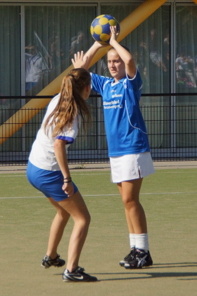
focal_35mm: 165
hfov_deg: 8.3
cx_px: 98
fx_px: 1358
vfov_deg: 12.5
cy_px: 148
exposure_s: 1/5000
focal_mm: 110
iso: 800
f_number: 5.6
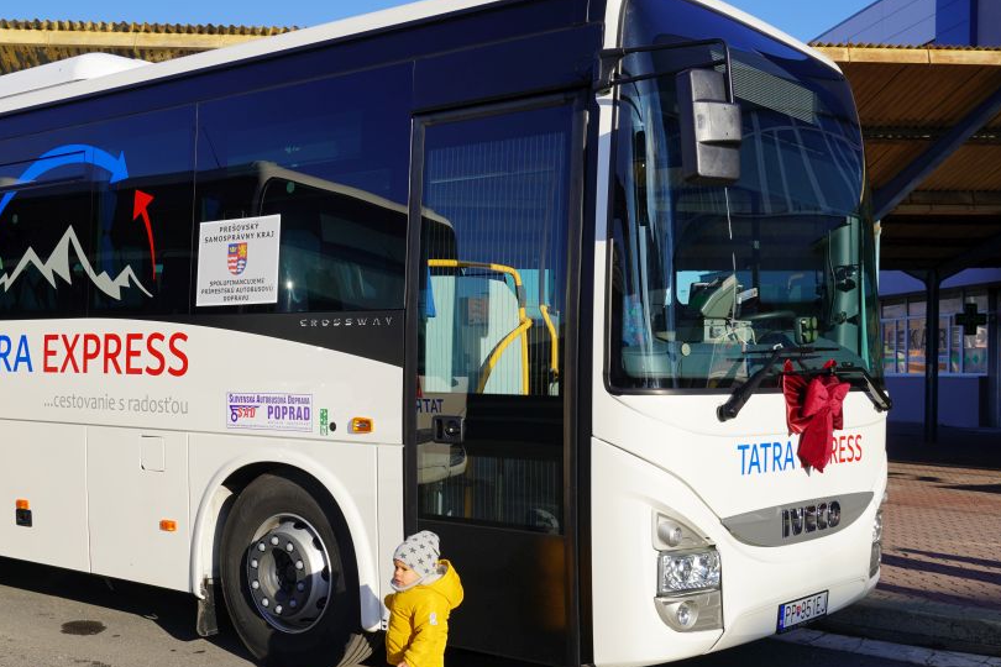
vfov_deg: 31.2
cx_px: 386
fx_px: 1196
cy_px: 375
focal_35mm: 43
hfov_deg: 45.1
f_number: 9
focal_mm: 34
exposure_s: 1/125
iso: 100
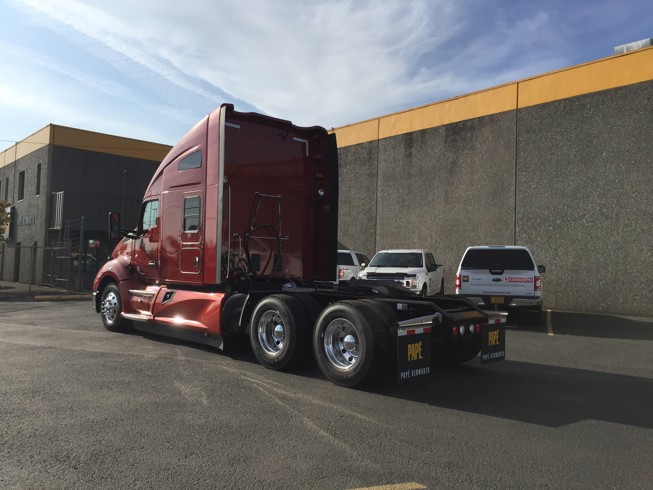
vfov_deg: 48.2
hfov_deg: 61.7
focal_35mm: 29
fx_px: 547
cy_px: 245
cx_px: 326
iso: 32
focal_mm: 4.15
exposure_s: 1/2639
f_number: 2.2
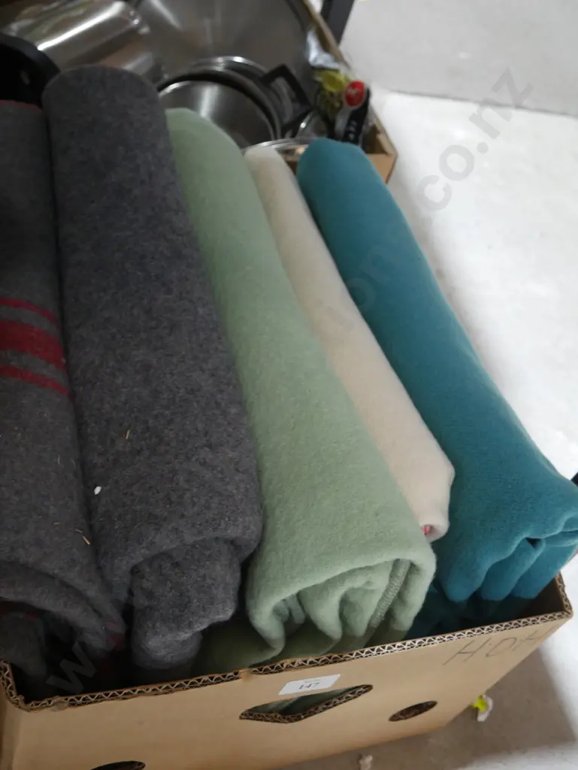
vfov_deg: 46.8
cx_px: 289
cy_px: 385
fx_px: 890
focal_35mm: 40
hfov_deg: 36.0
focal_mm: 20
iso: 1000
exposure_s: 1/60
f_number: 4.4
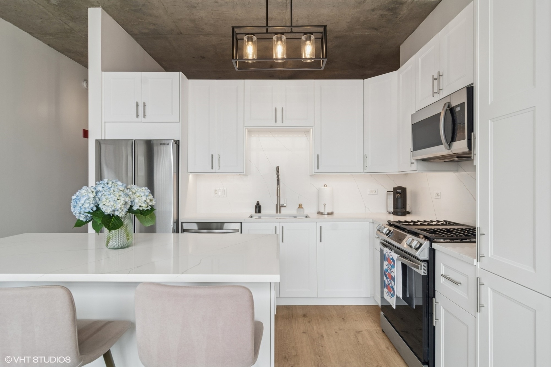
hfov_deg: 90.0
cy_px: 184
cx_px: 276
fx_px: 275
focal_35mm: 18
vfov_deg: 67.4
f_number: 8
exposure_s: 1/40
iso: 200
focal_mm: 12
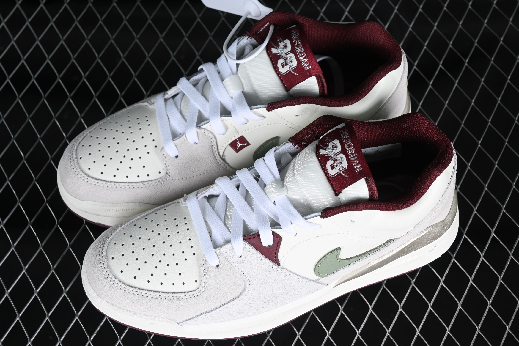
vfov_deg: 18.2
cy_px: 173
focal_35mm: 75
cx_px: 260
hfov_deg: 27.0
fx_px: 1081
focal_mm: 50
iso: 160
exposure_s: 1/80
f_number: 7.1
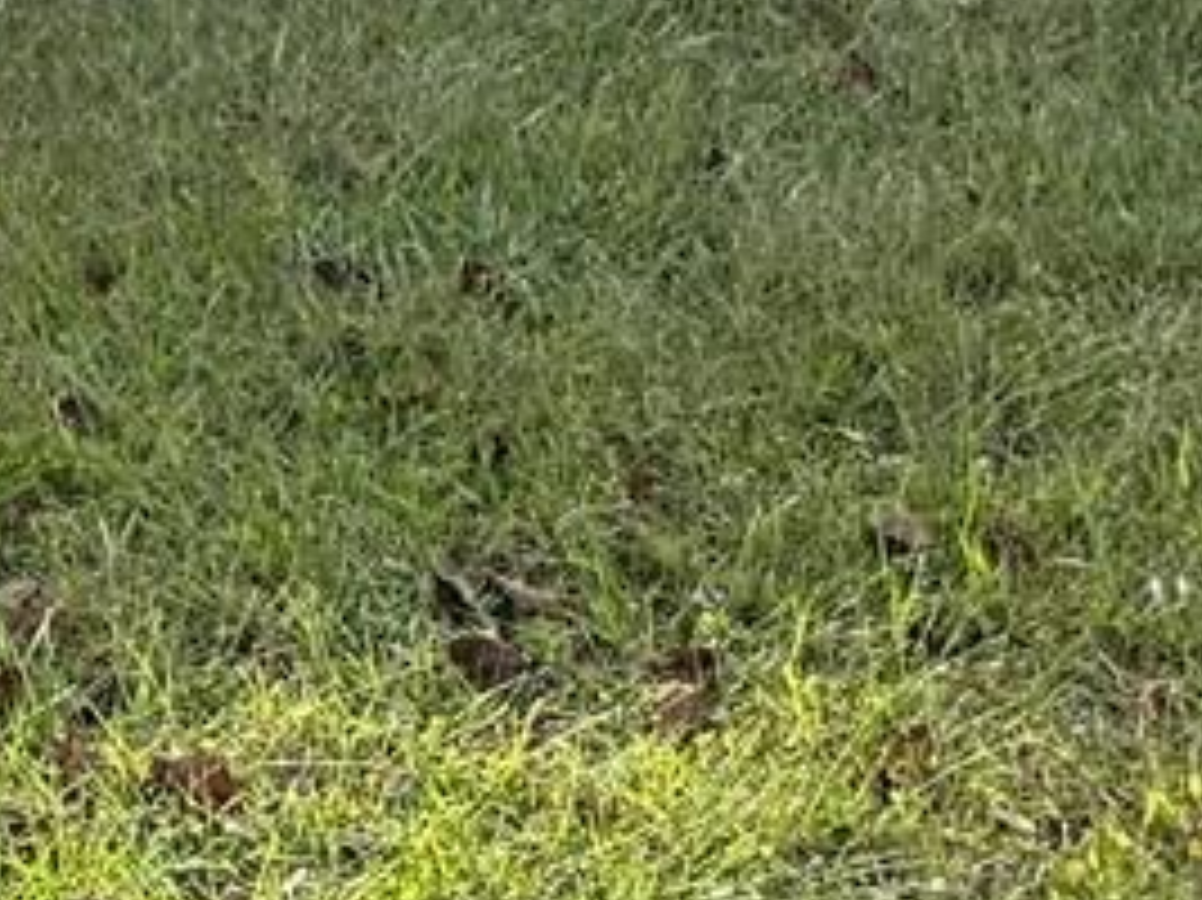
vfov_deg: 7.5
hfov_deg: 9.1
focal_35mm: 184
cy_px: -1228
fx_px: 6386
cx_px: -2152
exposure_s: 1/1139
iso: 100
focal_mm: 6.76
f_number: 1.78
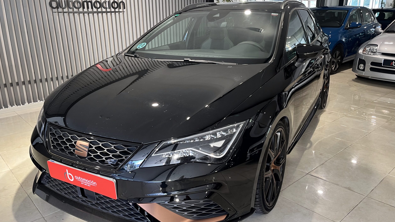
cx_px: 199
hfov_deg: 66.1
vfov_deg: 40.2
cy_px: 107
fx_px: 304
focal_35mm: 29
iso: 125
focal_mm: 5.1
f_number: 1.6
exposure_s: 1/50
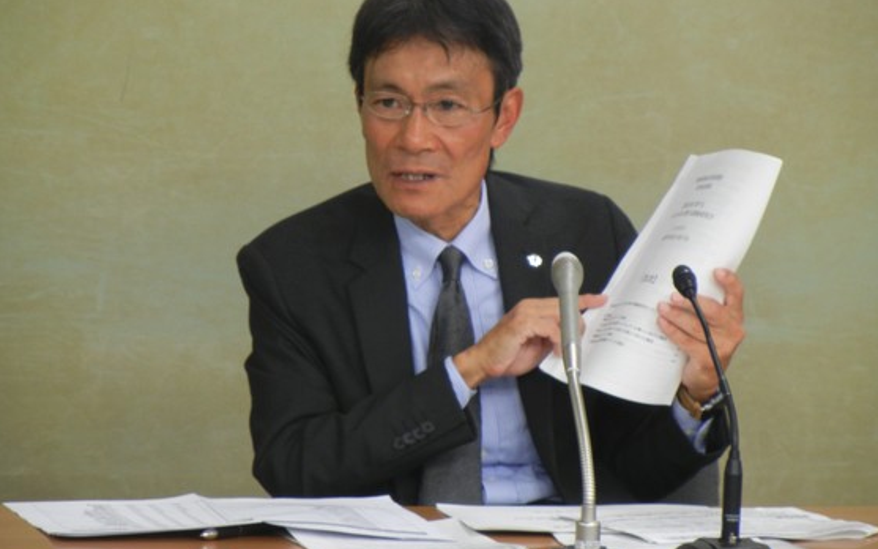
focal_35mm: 244
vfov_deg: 5.4
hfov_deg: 8.6
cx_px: 440
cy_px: 246
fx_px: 5838
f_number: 4.8
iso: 291
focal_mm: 41.2
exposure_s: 1/30
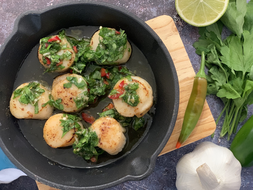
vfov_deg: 28.0
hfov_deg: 36.8
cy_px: 95
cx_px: 126
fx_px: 380
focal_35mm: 52
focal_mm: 6
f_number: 2.4
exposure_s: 1/25
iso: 400
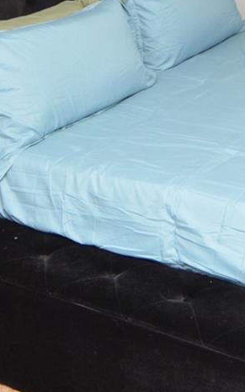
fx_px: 672
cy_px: 6
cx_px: 173
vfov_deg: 30.3
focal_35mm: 63
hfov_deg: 20.5
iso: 450
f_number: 4
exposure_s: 1/60
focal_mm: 12
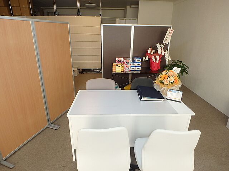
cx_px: 114
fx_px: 139
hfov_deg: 79.0
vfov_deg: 63.4
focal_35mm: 21
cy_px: 86
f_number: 3.5
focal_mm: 3.7
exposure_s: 1/40
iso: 125
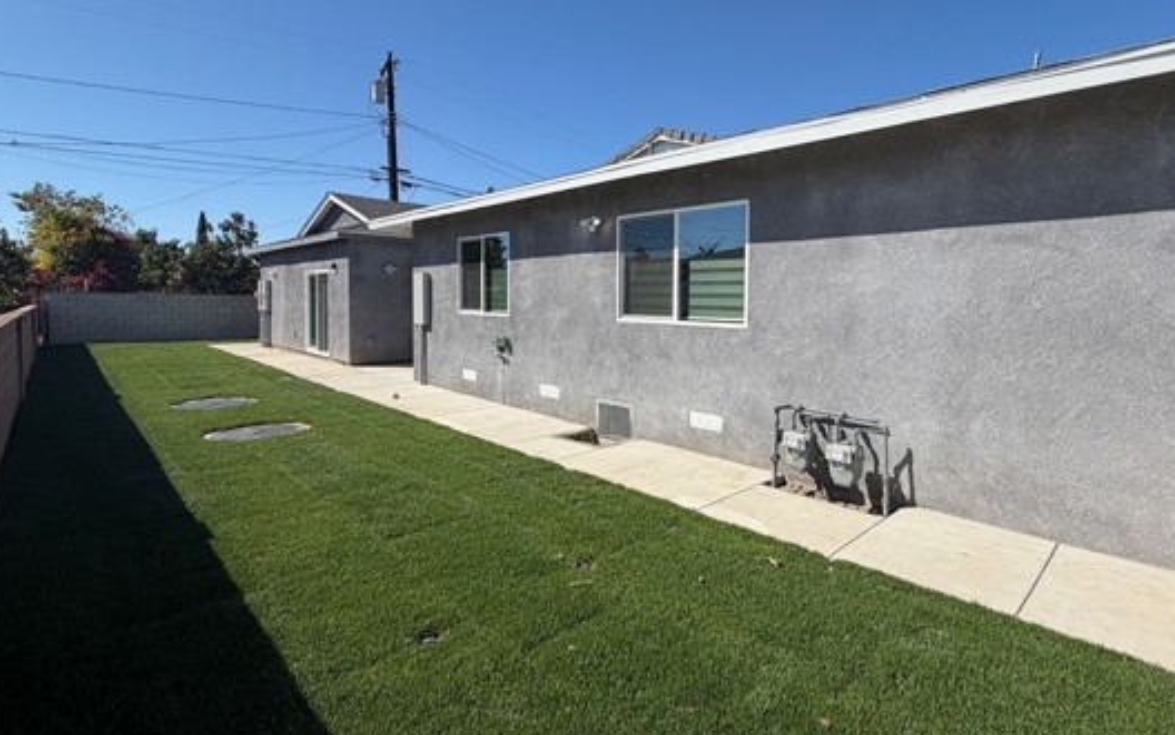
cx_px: 663
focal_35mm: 18
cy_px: 321
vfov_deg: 64.8
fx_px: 576
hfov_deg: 90.6
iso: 20
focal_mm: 2.22
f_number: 2.2
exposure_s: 1/1001
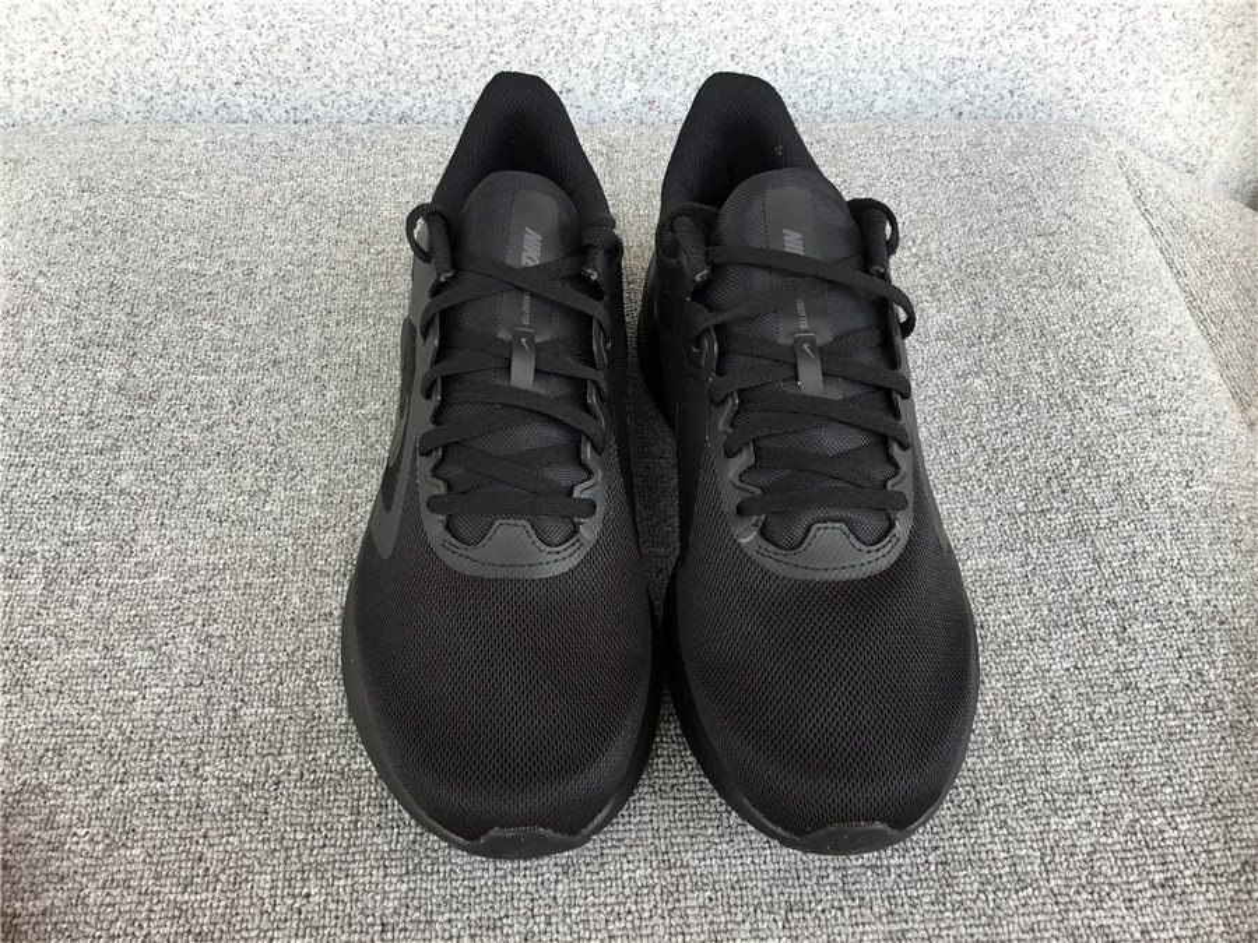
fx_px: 1127
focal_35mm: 31
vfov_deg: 45.4
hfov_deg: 58.4
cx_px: 629
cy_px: 472
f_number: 2.4
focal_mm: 3.3
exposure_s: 1/100
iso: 25
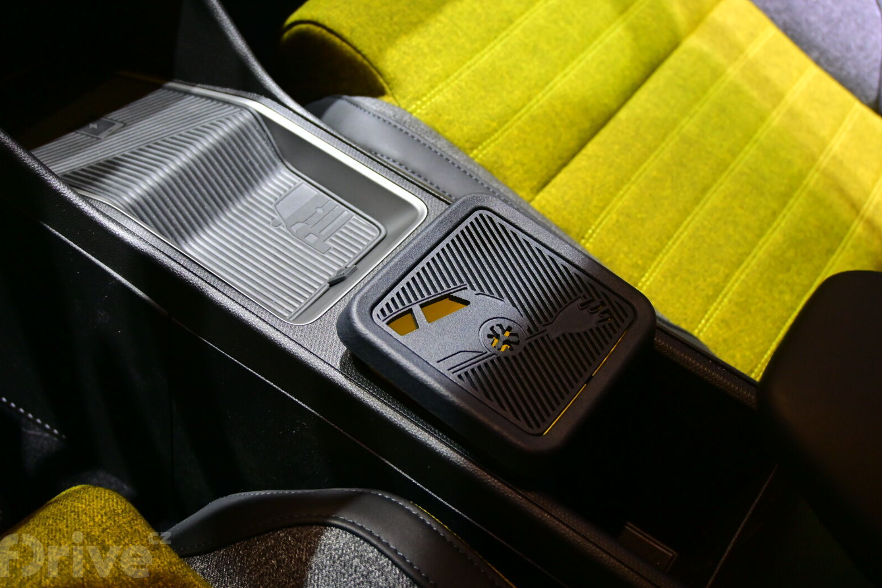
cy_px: 296
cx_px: 431
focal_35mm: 42
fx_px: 1035
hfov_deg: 46.1
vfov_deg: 31.7
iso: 800
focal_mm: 27.5
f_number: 4.5
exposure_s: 1/50
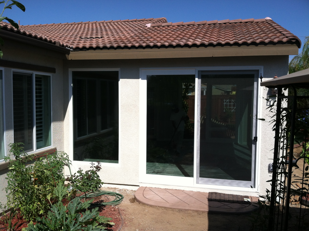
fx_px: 312
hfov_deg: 52.7
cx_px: 154
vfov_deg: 40.6
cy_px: 116
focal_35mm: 35
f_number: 2.8
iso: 80
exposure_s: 1/1579
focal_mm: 3.85
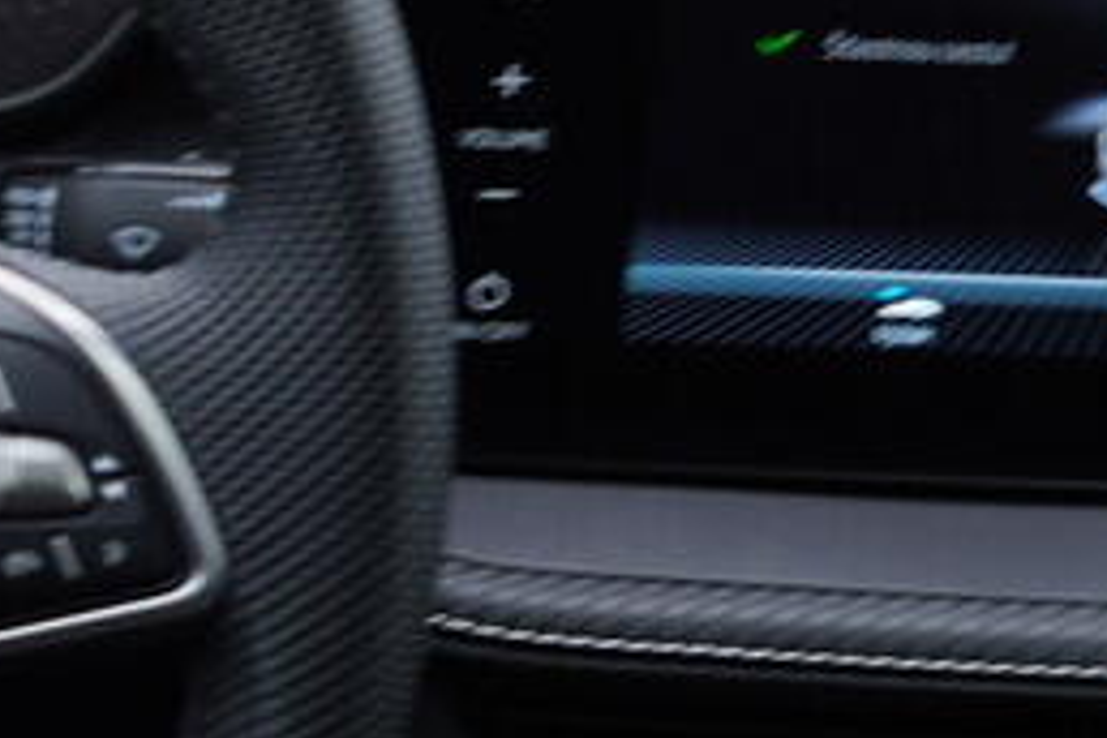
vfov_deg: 9.6
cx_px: -687
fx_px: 4397
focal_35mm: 143
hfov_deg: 13.3
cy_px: 431
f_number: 2.8
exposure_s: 1/40
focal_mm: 24
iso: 125
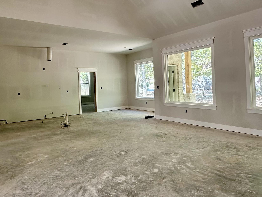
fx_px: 197
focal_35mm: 26
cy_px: 82
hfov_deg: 67.2
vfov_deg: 52.8
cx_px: 122
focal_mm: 2.22
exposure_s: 1/99
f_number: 2.2
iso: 125
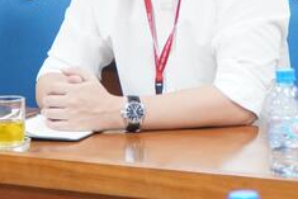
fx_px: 1690
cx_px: 202
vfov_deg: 6.7
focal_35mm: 204
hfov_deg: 10.1
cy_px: -92
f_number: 4
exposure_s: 1/40
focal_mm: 40
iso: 500
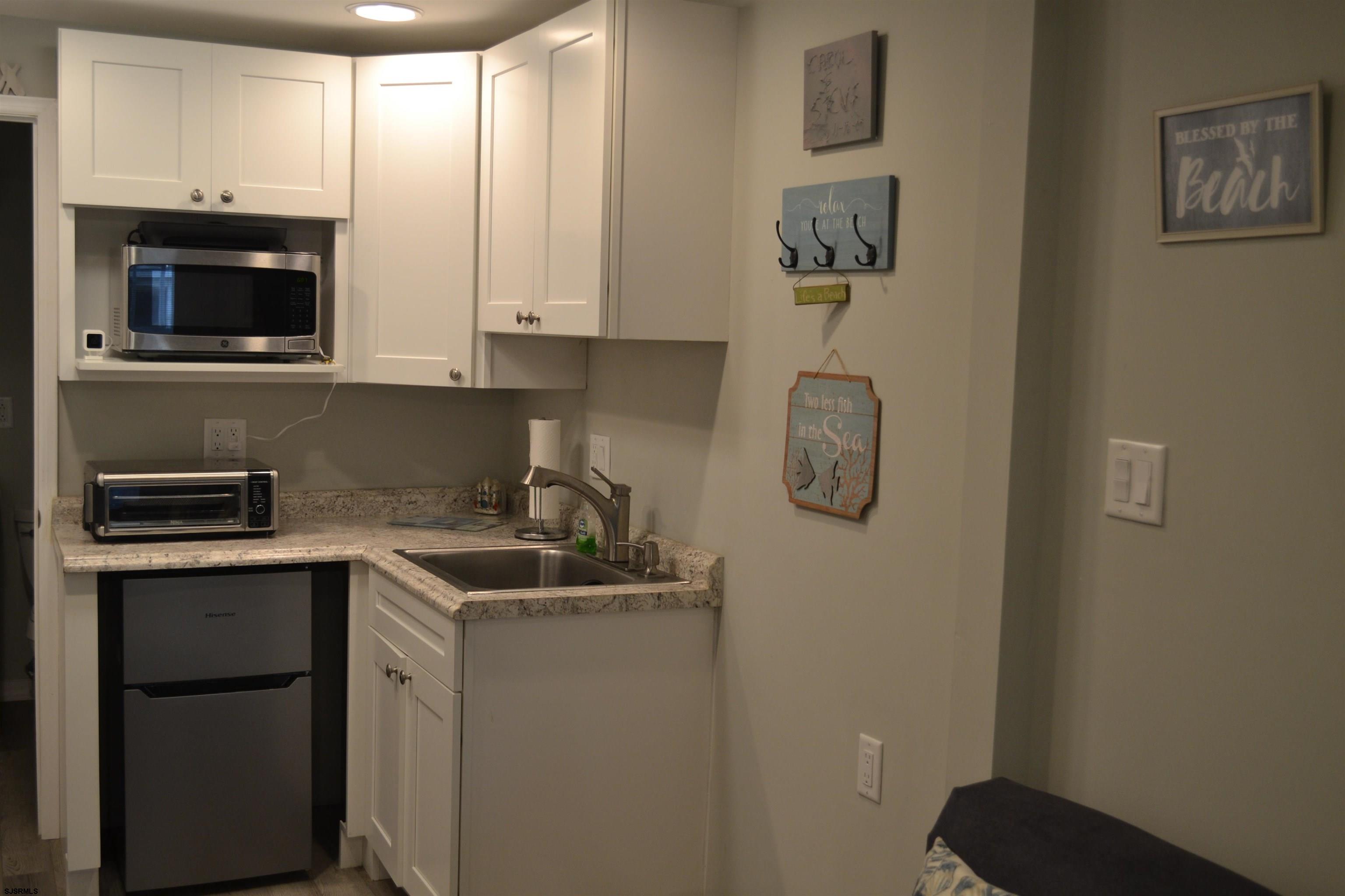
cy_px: 448
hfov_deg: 49.6
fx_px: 1457
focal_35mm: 39
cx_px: 672
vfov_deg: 34.2
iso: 400
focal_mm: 26
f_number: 4.2
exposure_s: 1/50
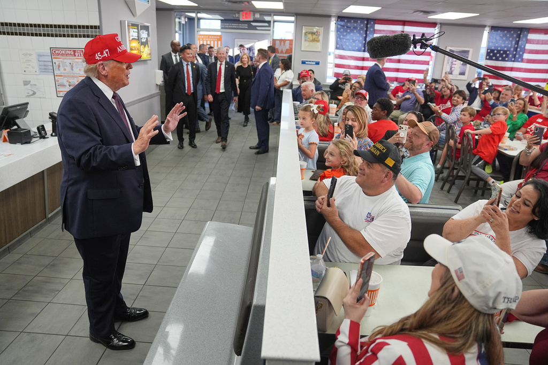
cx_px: 274
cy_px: 182
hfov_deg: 73.7
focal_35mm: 24
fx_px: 365
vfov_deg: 53.1
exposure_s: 1/640
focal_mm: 24
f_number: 2.8
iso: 1250
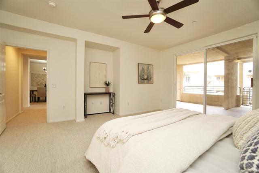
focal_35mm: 15
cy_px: 86
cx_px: 130
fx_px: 108
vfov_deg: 77.4
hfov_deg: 100.4
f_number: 4
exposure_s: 1/160
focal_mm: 10
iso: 640
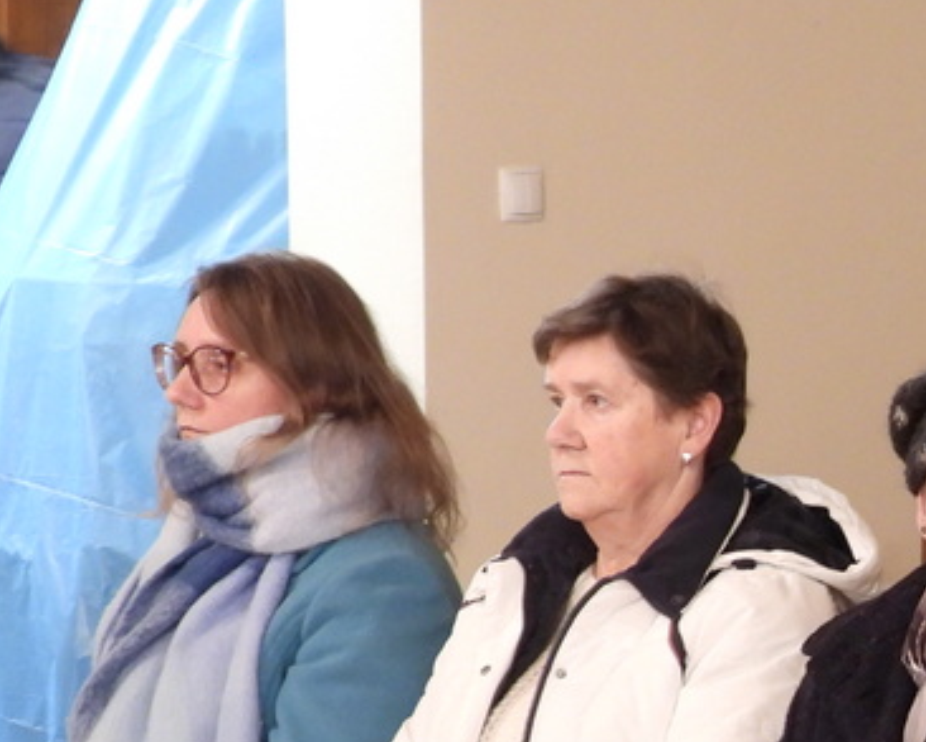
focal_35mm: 176
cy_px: 783
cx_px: 1290
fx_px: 4825
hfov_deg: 10.7
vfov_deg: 8.7
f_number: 3.5
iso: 450
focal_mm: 9.8
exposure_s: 1/8
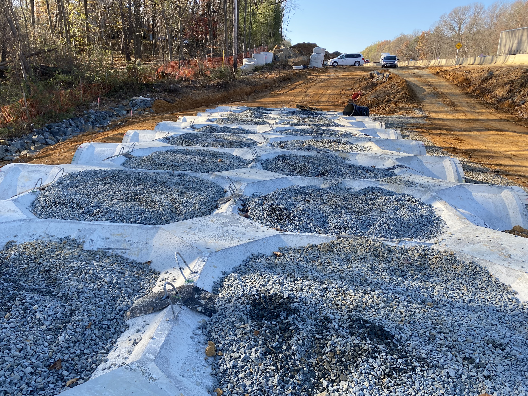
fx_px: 412
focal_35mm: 27
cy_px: 205
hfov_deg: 65.3
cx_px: 260
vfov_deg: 51.3
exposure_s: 1/499
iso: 32
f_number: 1.8
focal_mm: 4.25
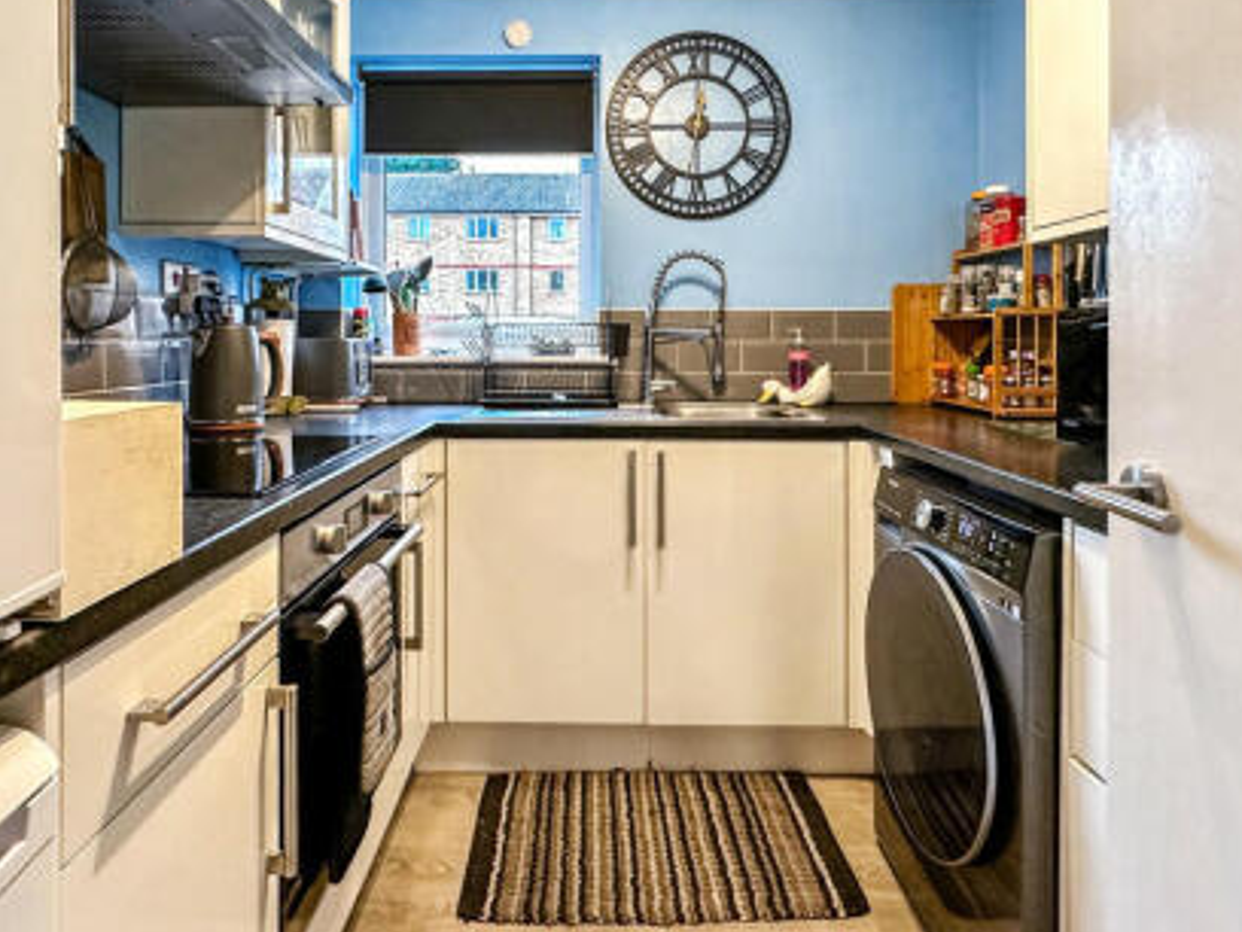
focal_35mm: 20
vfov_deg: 66.0
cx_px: 568
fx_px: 718
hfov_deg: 81.6
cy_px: 452
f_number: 2.2
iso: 320
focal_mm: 2.22
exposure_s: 1/100
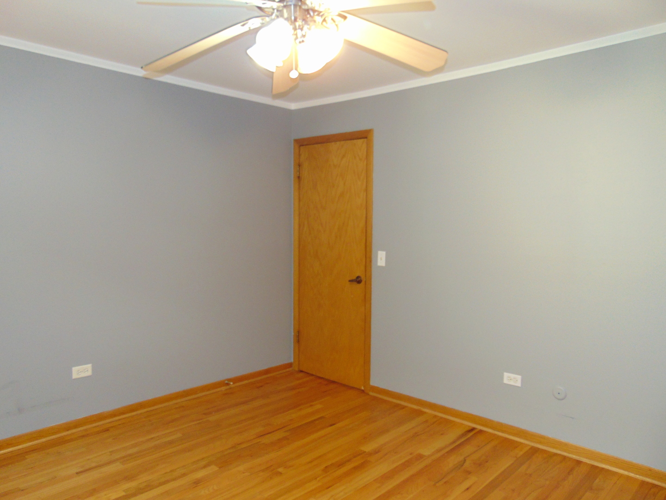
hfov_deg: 69.4
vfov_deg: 54.9
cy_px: 250
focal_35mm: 25
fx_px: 481
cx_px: 333
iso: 200
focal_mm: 4.5
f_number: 3
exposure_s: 1/30
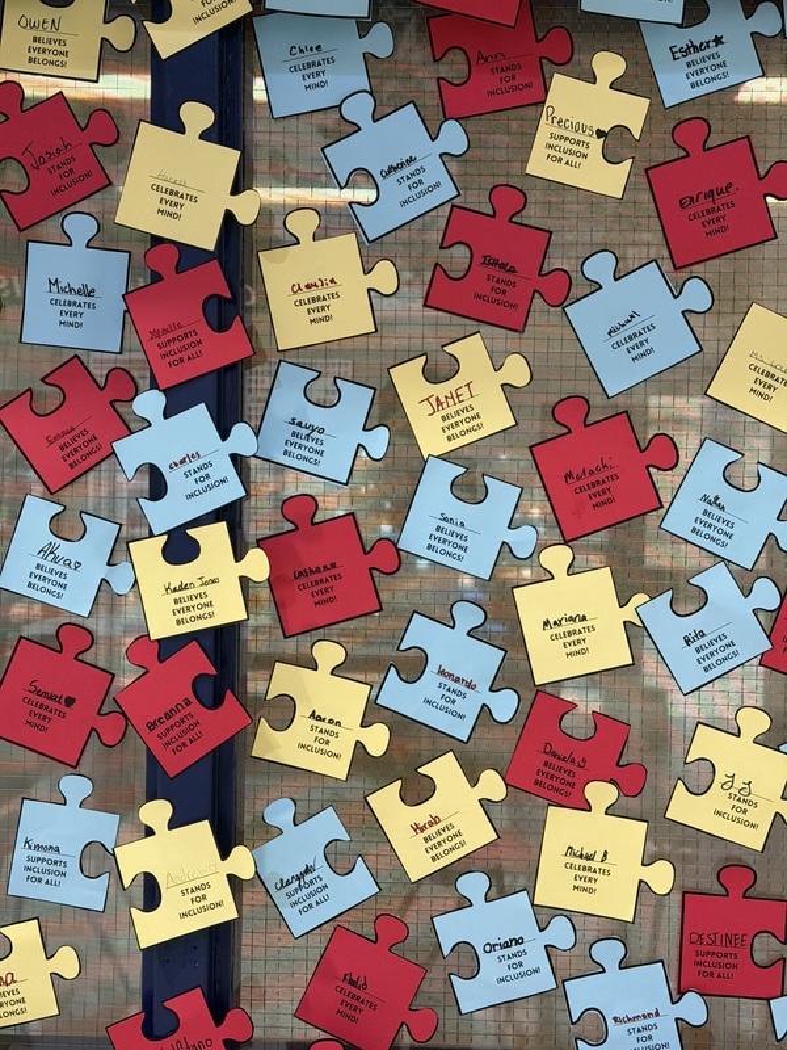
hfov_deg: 30.3
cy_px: 525
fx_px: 1455
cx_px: 394
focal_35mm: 48
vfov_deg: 39.7
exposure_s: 1/40
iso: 250
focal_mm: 6.76
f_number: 1.78
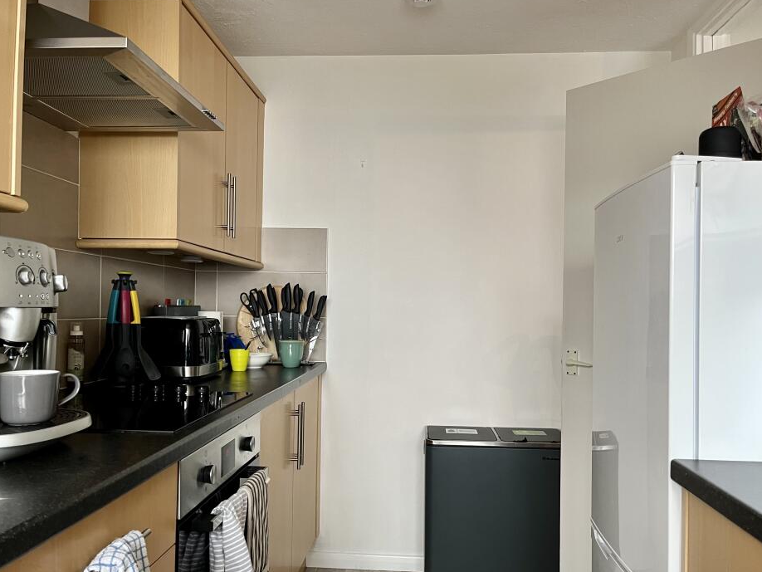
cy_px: 308
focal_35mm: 29
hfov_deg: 61.6
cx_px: 380
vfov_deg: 48.2
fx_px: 639
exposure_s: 1/68
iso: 125
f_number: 1.6
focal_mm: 5.1
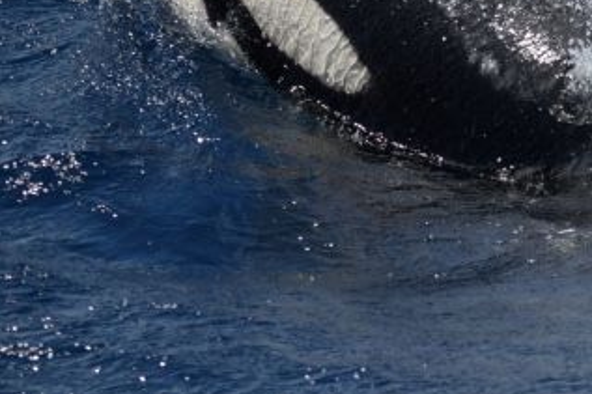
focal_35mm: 605
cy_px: -96
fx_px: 9943
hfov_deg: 3.4
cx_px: 715
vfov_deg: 2.3
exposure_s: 1/8000
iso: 640
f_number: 5.6
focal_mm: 240
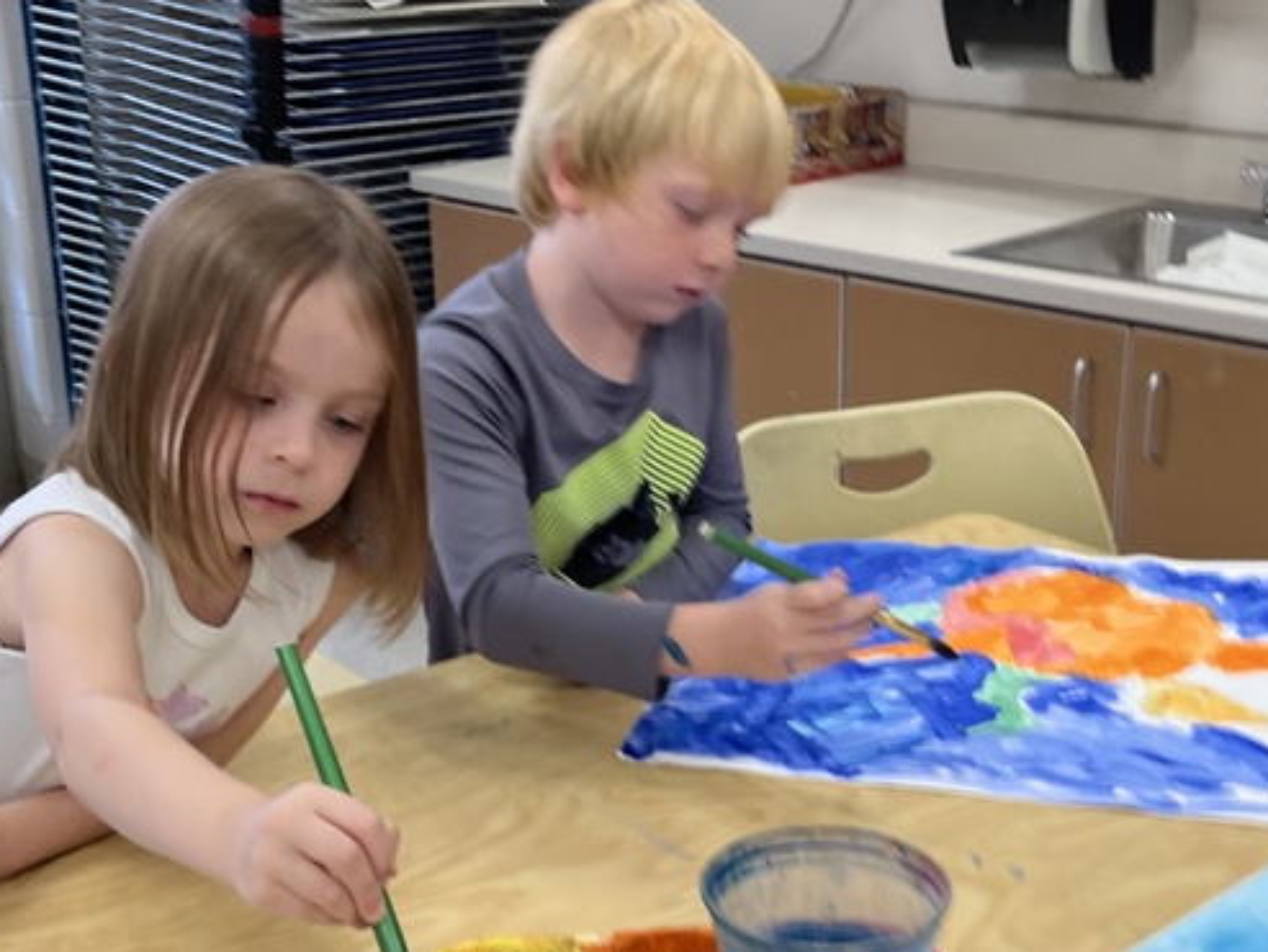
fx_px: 1979
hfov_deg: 35.5
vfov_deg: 26.9
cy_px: 638
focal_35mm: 54
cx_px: 705
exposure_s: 1/60
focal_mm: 5.1
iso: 64
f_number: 1.6
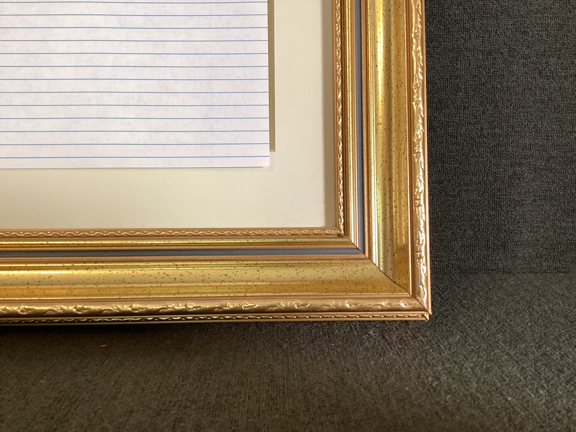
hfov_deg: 58.3
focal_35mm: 31
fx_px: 516
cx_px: 288
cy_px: 216
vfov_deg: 45.4
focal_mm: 3.3
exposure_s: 1/50
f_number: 2.4
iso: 100
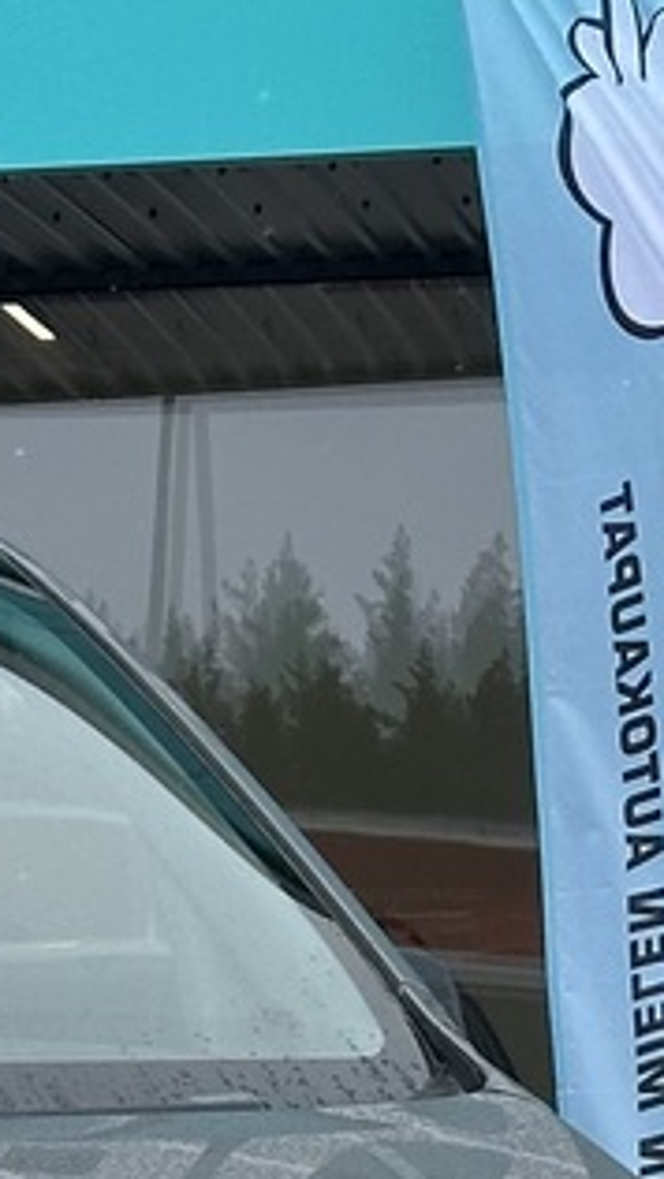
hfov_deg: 5.0
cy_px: 1351
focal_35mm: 238
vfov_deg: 9.0
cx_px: -530
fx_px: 7442
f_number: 1.78
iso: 64
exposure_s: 1/709
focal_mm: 6.86
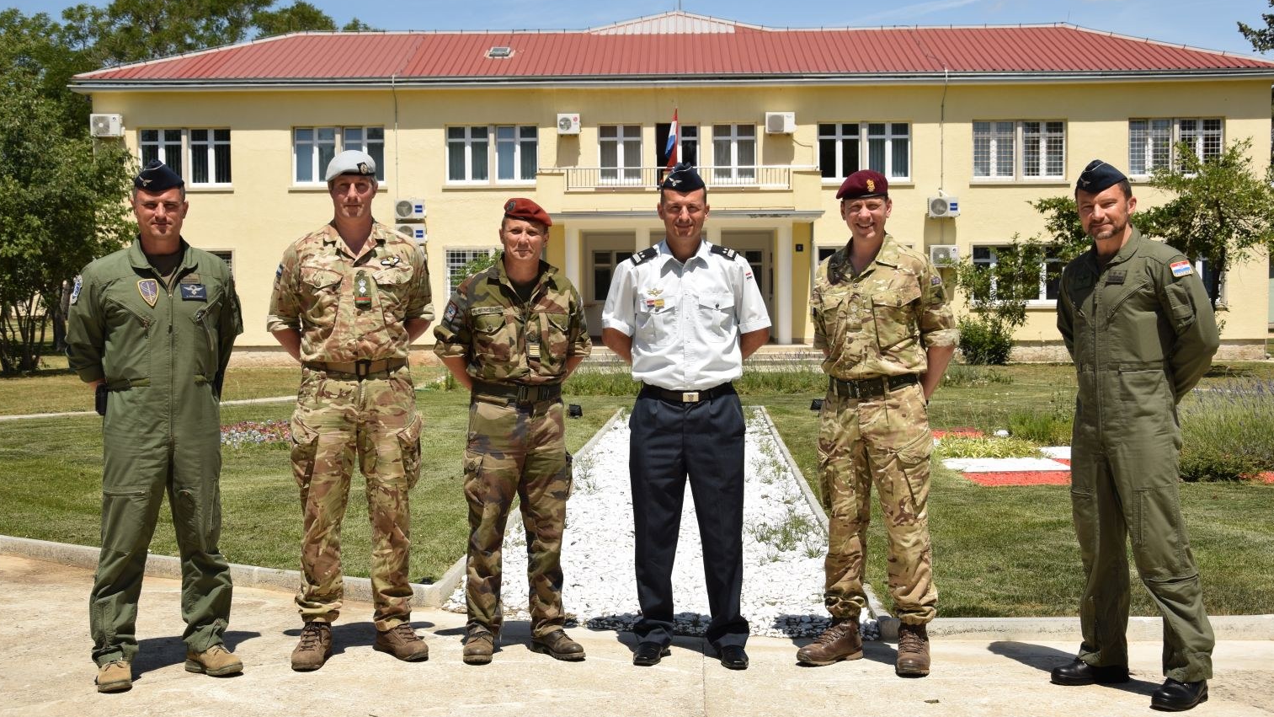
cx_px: 664
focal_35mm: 42
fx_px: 1404
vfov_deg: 28.6
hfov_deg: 48.8
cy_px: 342
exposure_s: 1/320
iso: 100
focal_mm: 25
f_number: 9
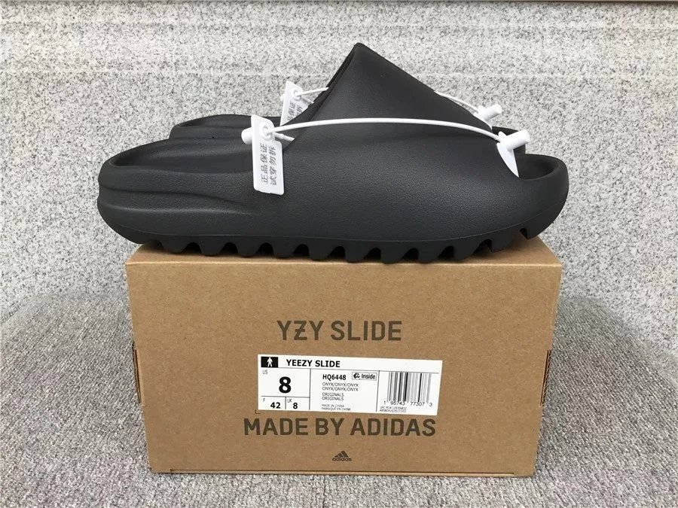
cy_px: 254
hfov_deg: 58.4
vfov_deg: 45.4
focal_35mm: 31
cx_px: 339
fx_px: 607
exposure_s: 1/112
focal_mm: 3.3
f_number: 2.4
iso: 25
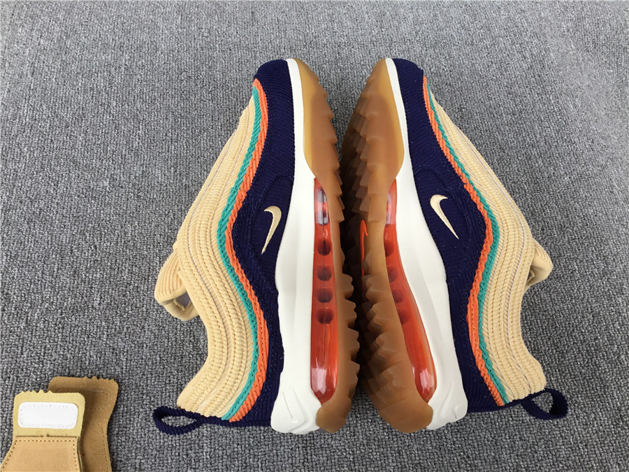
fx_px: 563
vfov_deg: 45.4
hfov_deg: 58.4
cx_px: 314
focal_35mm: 31
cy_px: 236
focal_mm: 3.3
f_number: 2.4
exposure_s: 1/100
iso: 32
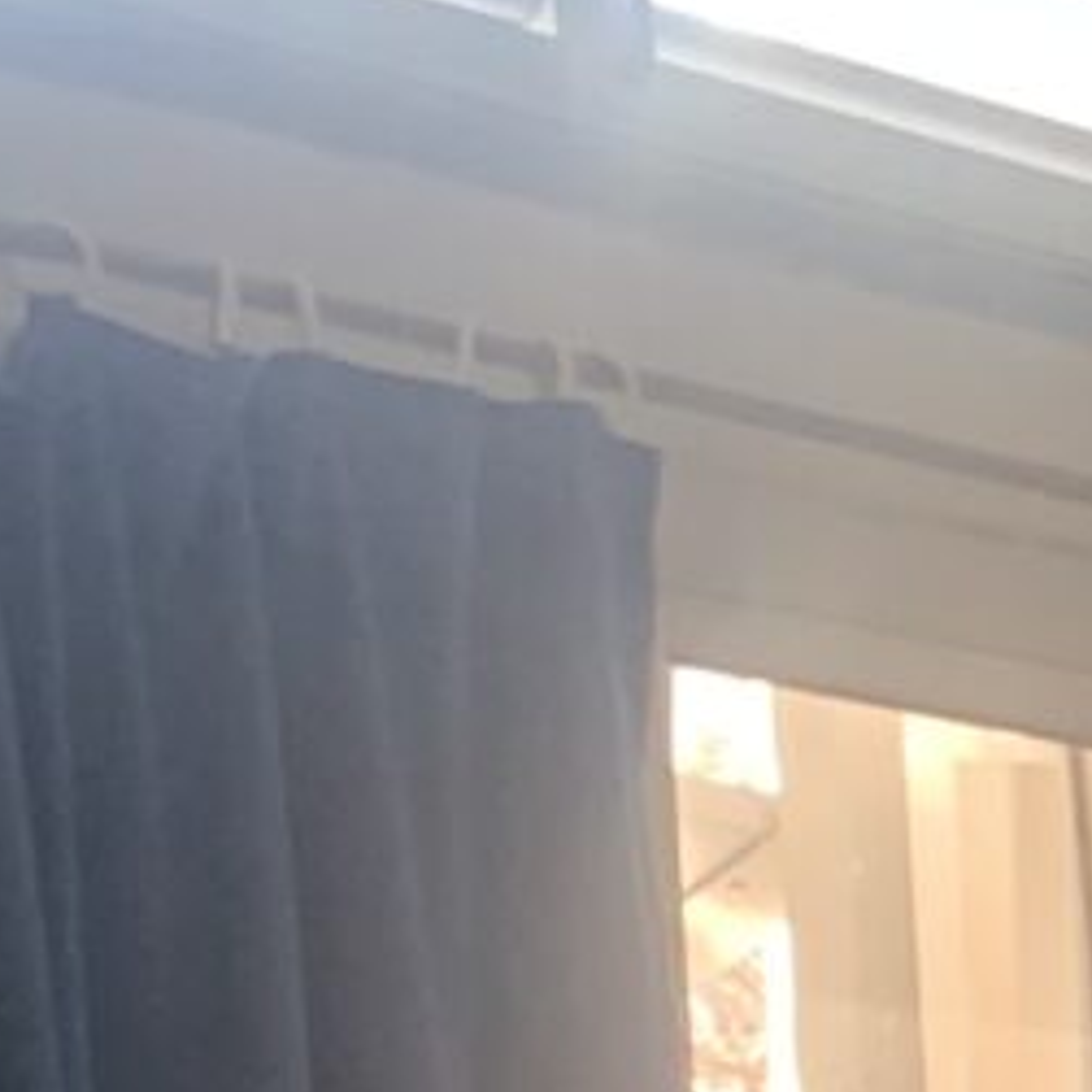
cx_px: 4525
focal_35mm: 234
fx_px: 8352
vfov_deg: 6.7
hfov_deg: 6.1
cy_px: 3354
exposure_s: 1/87
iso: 100
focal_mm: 4.25
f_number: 1.8
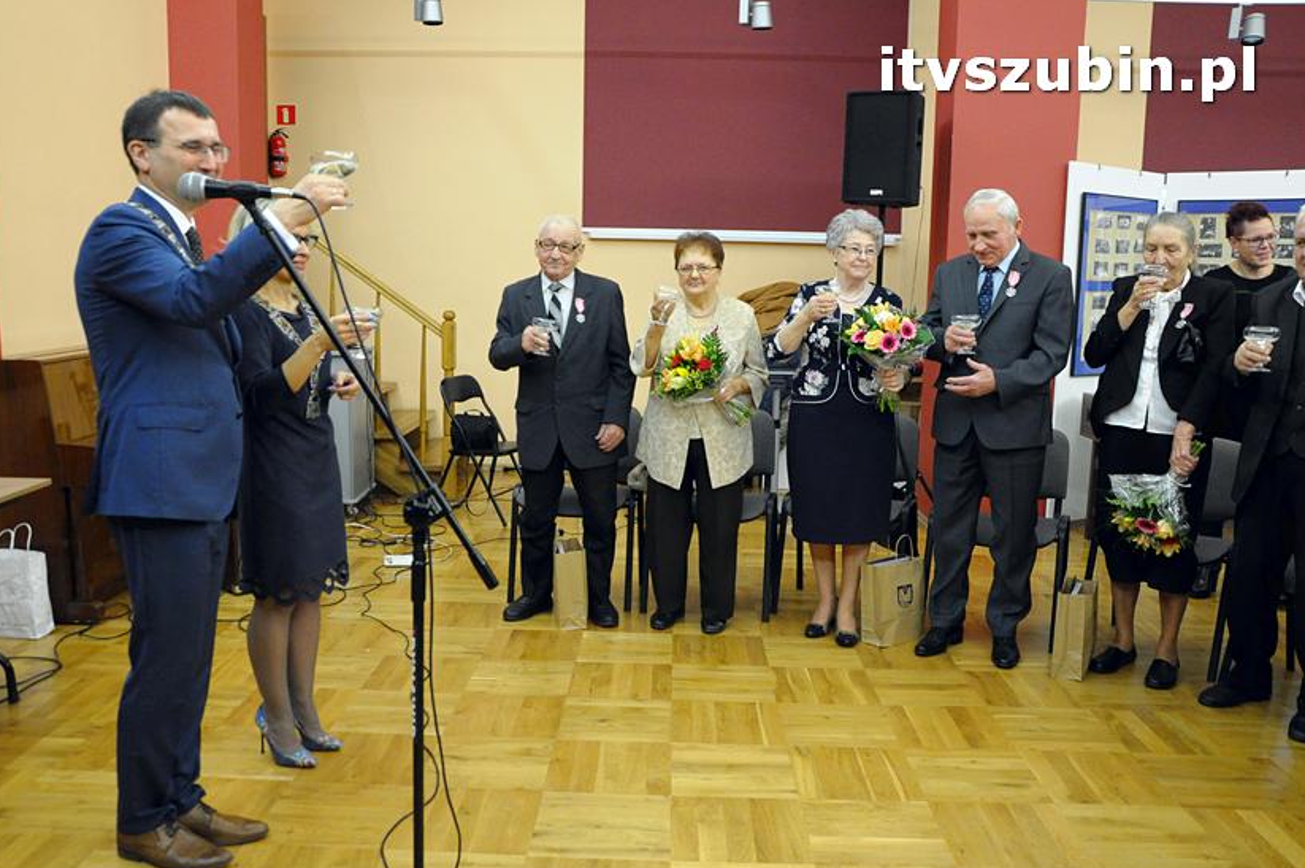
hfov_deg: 58.0
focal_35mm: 33
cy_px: 444
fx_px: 1178
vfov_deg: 40.4
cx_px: 637
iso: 2500
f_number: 5.6
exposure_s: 1/80
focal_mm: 21
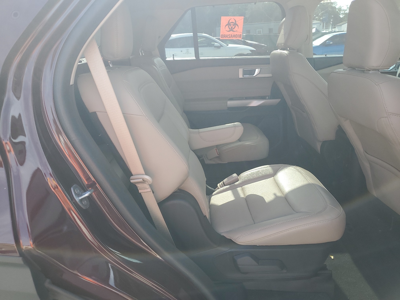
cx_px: 200
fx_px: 300
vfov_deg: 53.1
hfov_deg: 67.3
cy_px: 150
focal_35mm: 26
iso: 50
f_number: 1.5
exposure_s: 1/435
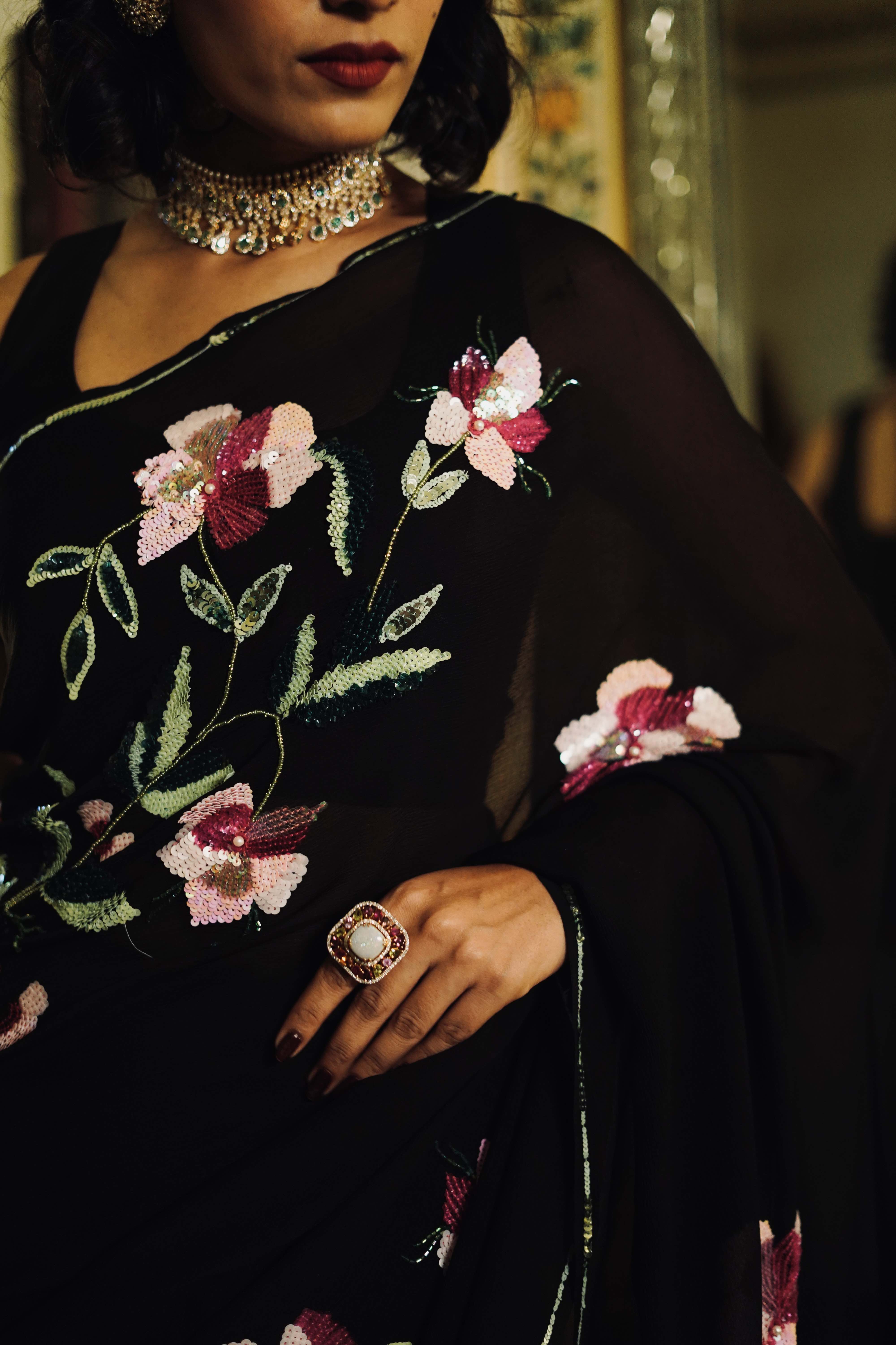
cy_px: 672
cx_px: 448
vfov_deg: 39.6
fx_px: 1867
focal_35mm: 50
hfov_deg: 27.0
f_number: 1.8
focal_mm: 50
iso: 3200
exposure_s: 1/100
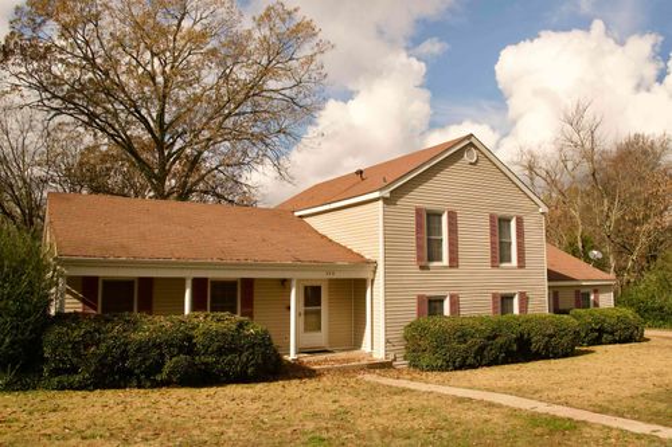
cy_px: 224
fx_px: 448
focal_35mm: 24
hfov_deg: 73.8
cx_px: 336
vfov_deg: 53.1
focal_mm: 16
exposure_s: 1/4000
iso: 640
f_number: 6.3
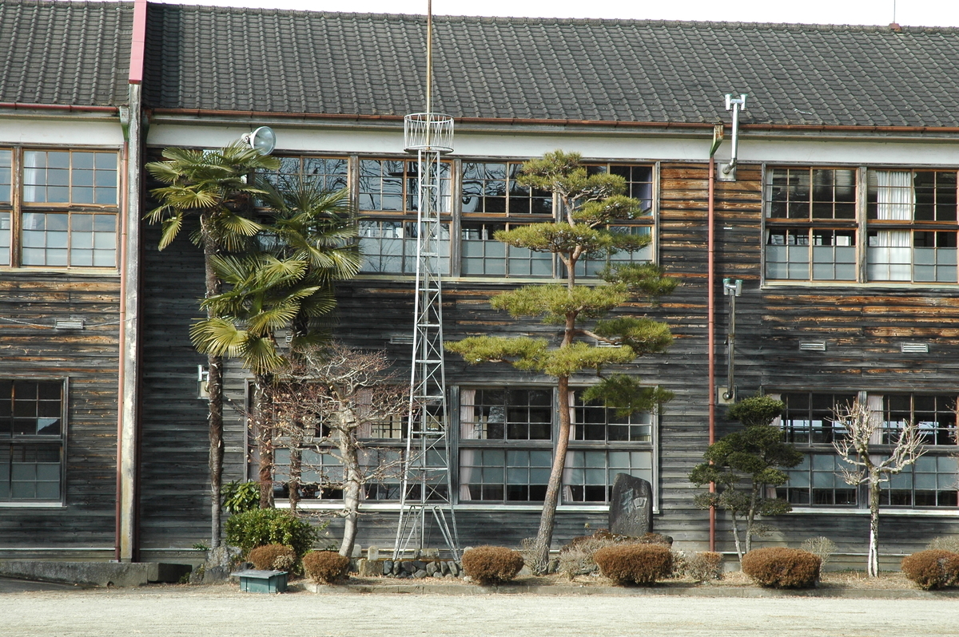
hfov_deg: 21.9
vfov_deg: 14.7
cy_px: 318
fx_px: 2475
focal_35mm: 93
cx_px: 480
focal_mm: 62
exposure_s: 1/160
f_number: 9
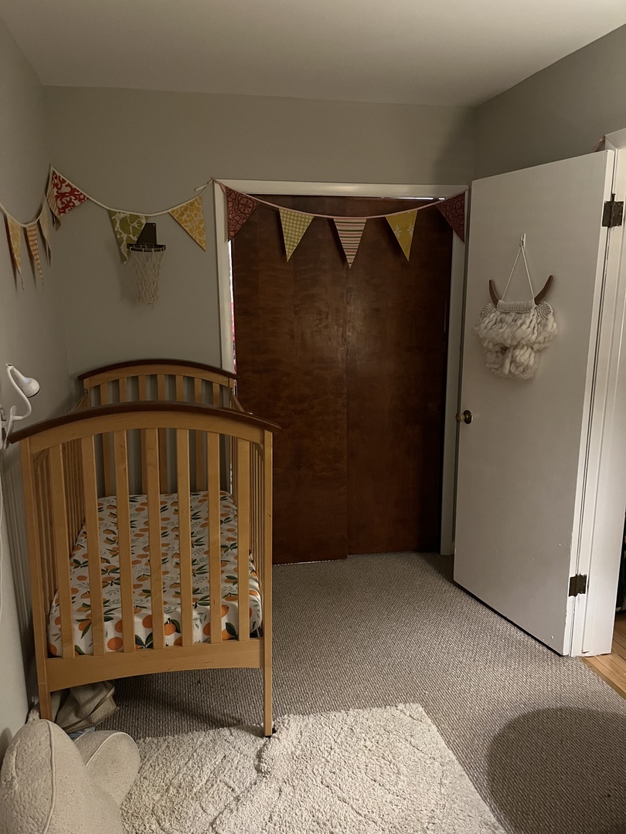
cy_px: 417
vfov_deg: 67.3
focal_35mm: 26
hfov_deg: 53.1
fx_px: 627
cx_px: 313
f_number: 1.6
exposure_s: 1/30
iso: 800
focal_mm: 5.1
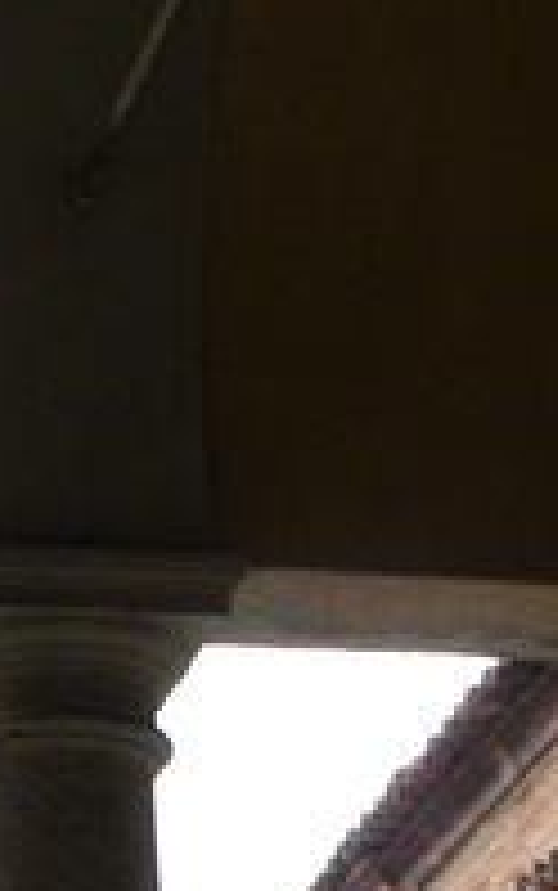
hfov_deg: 6.7
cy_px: 1170
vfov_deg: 11.0
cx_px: -842
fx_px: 4495
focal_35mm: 185
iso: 100
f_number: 3.6
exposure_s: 1/100
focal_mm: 6
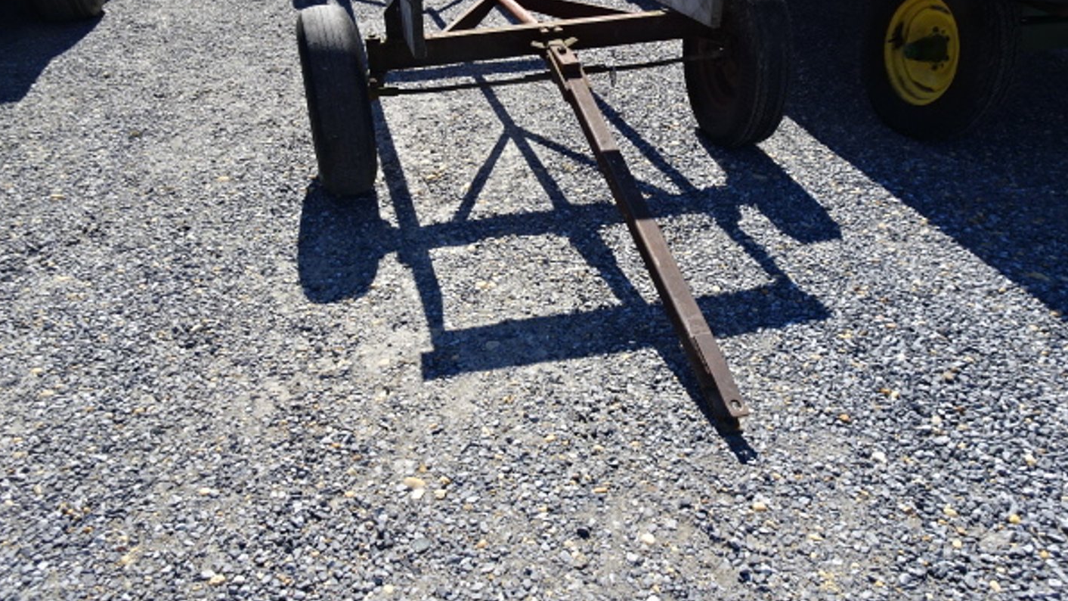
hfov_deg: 67.9
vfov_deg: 41.1
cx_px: 541
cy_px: 212
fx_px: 793
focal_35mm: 28
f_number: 3.5
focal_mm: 4.1
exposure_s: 1/640
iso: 80
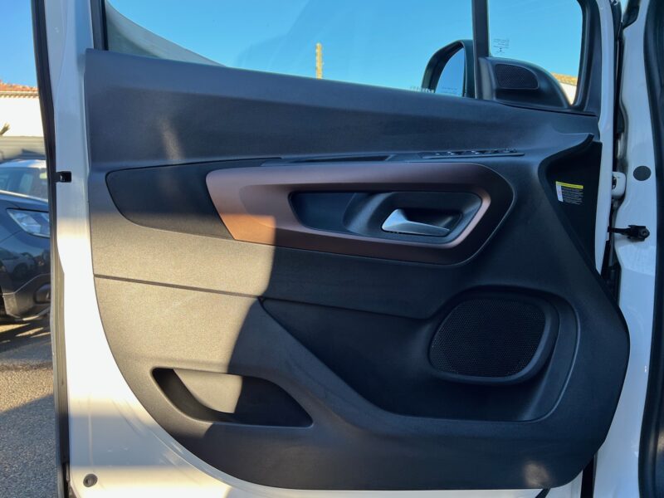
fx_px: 499
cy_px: 249
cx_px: 332
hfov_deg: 67.3
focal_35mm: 26
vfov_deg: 53.1
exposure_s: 1/427
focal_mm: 5.7
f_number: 1.5
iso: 50
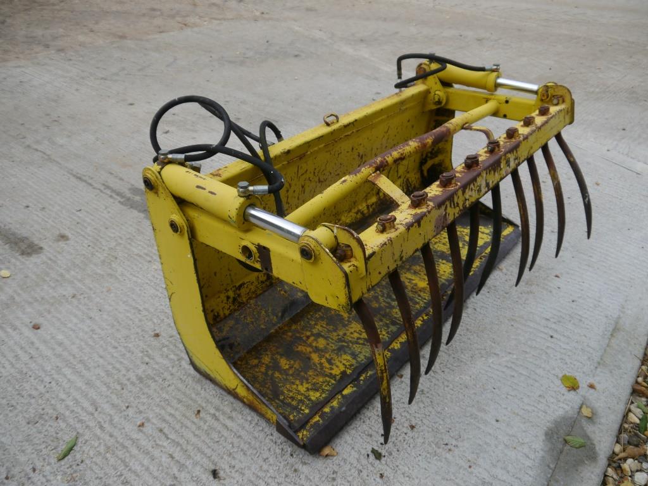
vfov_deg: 49.7
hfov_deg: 63.4
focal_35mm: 28
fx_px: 524
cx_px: 324
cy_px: 243
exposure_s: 1/200
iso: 160
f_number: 4.5
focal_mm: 14
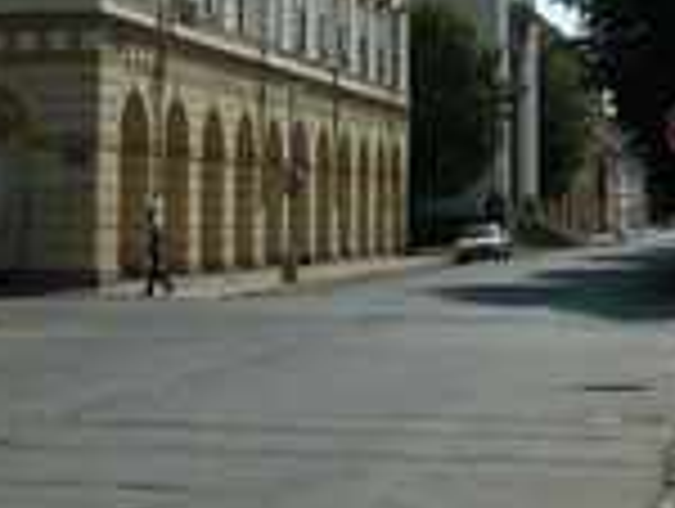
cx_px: 513
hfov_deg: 17.4
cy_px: -67
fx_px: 2187
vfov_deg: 13.0
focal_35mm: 112
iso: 100
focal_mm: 10.7
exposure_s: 1/452
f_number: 7.3
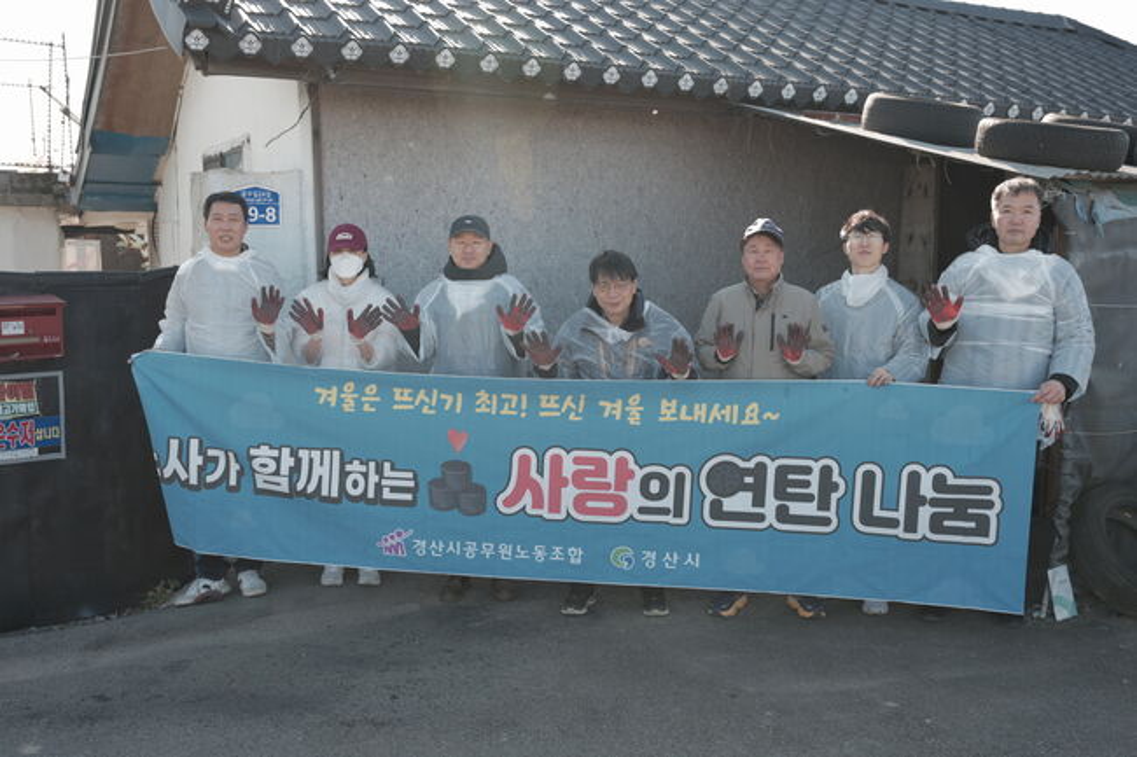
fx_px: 1137
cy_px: 378
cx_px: 568
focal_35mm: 36
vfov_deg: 36.9
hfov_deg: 53.1
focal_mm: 36
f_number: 4
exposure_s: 1/160
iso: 100
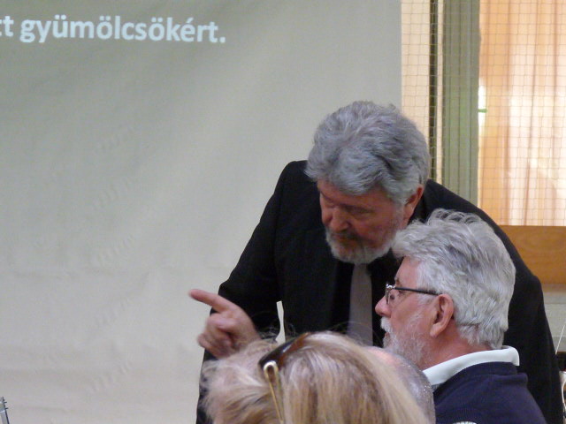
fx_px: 3532
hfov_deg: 9.2
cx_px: 283
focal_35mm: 216
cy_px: 212
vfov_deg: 6.9
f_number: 3.6
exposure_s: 1/80
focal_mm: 21.6
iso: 500
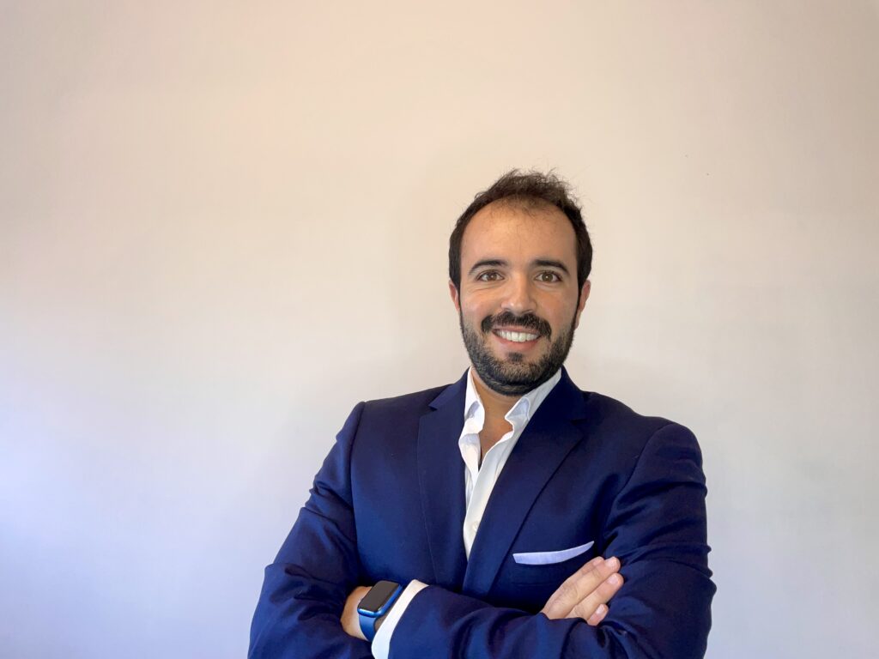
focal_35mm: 26
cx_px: 440
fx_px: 660
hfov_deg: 67.3
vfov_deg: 53.1
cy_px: 330
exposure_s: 1/89
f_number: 1.6
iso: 125
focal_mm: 4.2
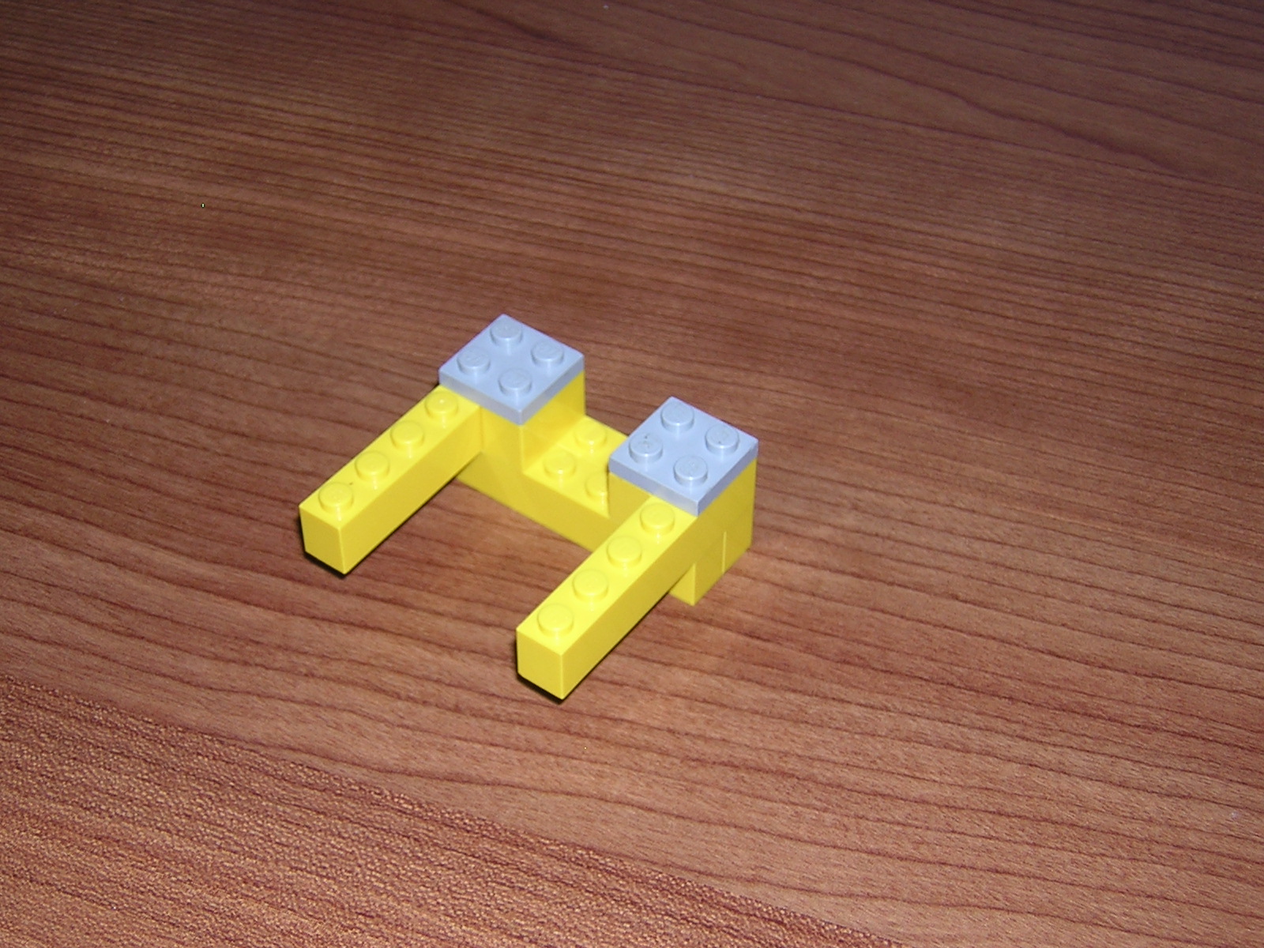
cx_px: 632
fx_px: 2118
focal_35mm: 58
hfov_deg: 33.2
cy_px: 474
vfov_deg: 25.2
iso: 100
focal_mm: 7.6
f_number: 3.3
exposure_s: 1/60.1
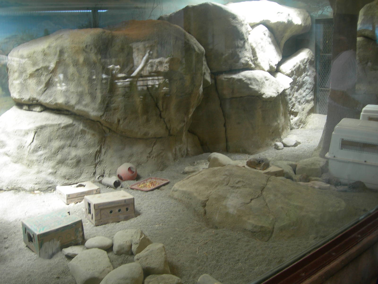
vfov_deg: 37.7
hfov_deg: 49.0
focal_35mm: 38
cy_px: 142
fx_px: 415
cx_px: 189
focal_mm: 7.8
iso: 50
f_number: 2.8
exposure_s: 1/9.3
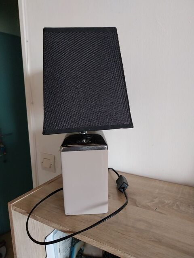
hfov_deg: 53.1
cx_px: 97
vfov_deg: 67.3
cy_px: 129
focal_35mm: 26
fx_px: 194
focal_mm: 4
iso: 320
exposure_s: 1/50
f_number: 1.8
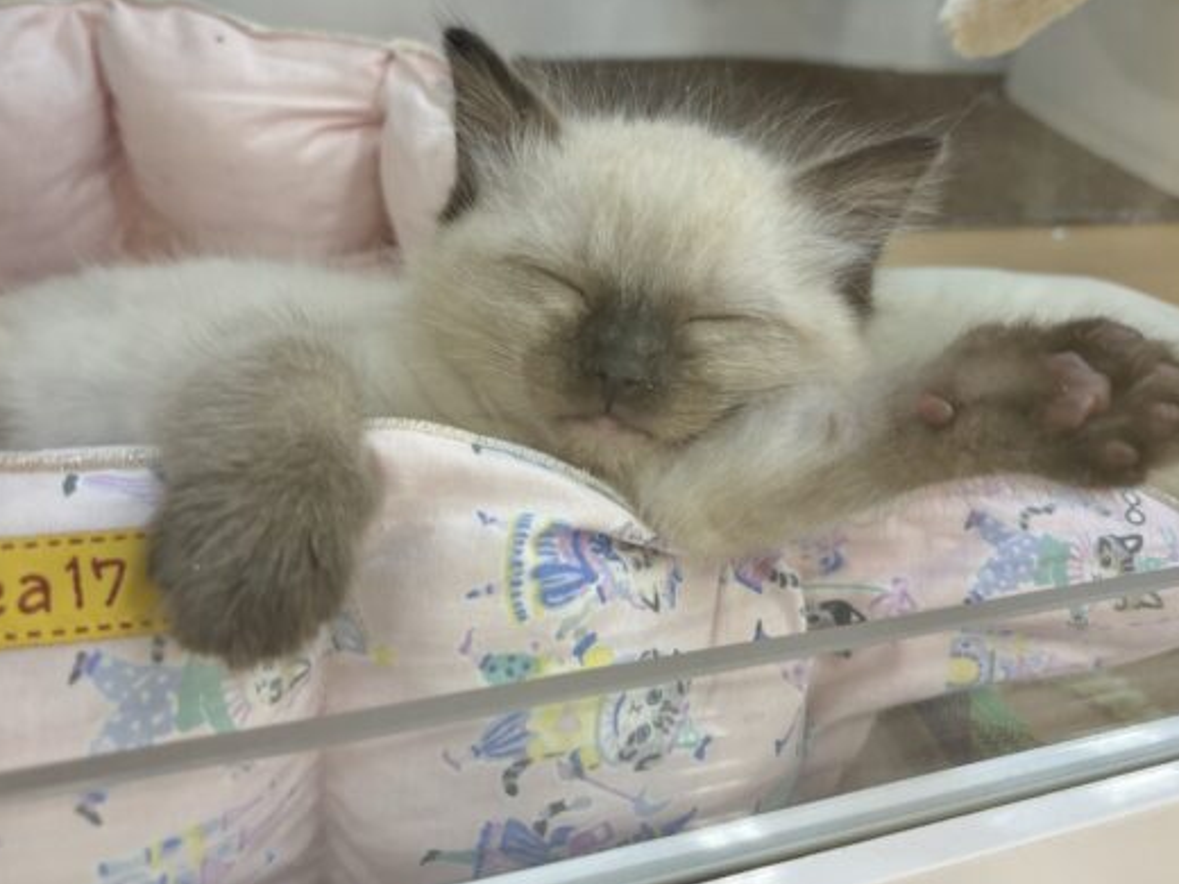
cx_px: 580
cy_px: 413
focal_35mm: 32
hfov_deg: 56.8
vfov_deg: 44.1
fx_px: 1090
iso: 80
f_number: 1.6
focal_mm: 5.96
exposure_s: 1/50
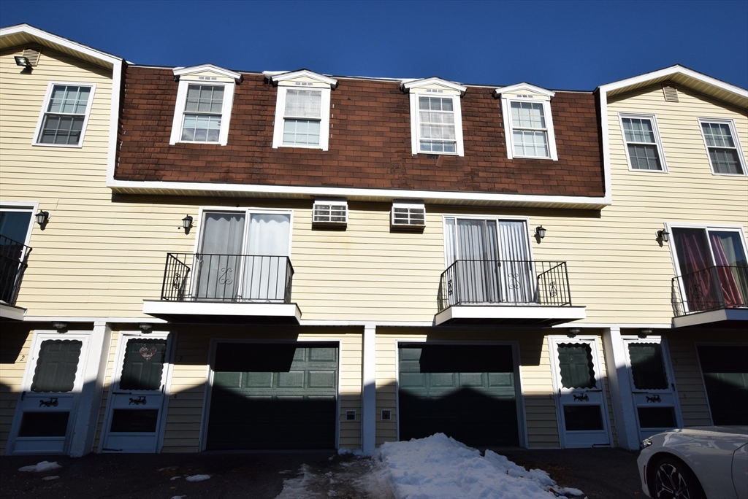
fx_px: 437
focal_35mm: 21
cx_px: 374
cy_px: 250
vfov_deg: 59.6
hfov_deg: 81.2
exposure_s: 1/640
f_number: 13
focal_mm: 14
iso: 400
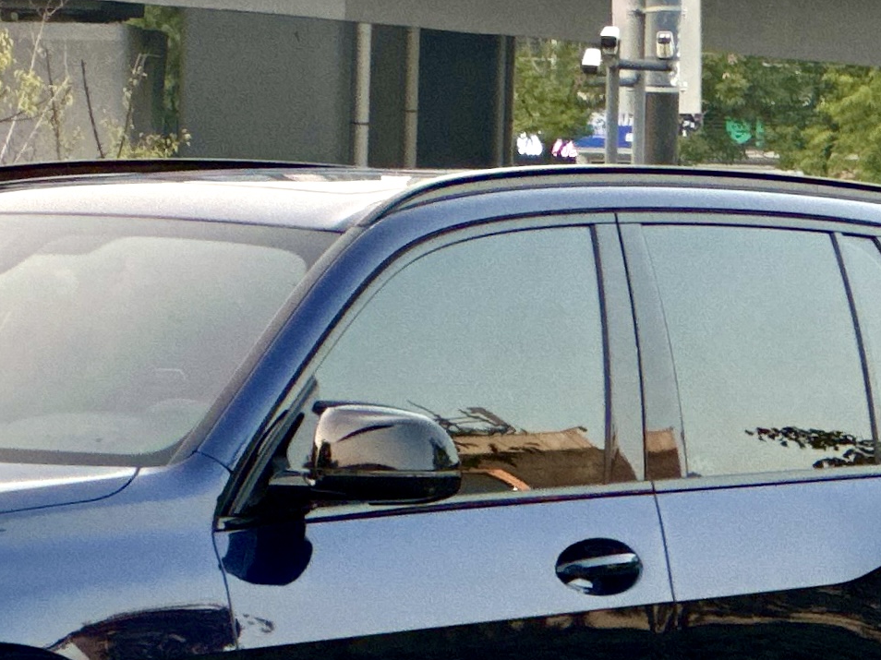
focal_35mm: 252
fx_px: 6412
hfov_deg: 7.8
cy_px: 334
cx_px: 110
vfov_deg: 5.9
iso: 250
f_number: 2.8
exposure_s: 1/100
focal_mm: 9
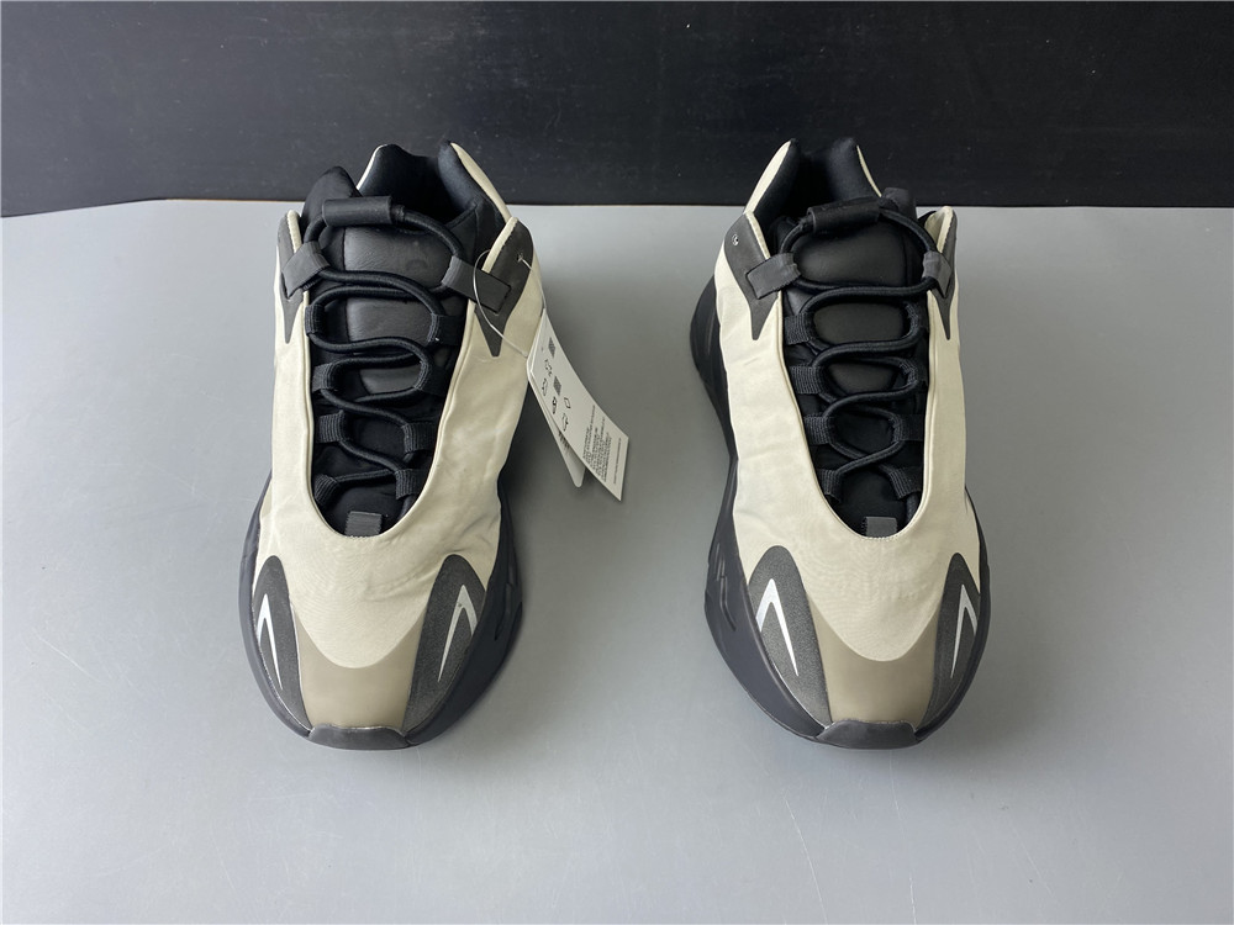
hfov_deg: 67.3
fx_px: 927
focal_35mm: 26
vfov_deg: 53.1
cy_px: 462
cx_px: 617
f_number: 1.8
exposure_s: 1/50
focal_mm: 4.25
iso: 80
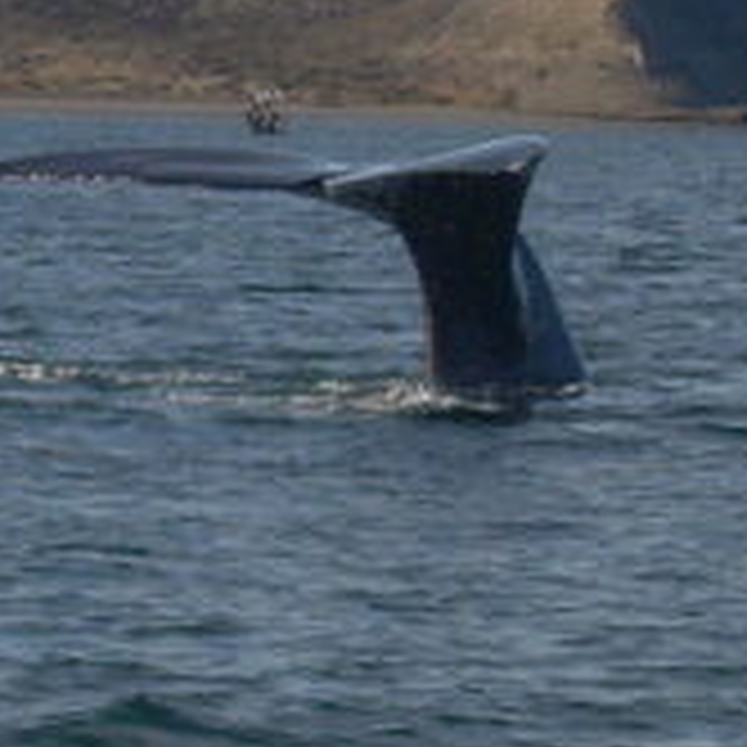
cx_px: 382
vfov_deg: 5.0
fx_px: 8570
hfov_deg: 5.0
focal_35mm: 351
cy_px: 378
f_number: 4.2
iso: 50
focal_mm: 14.6
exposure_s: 1/546
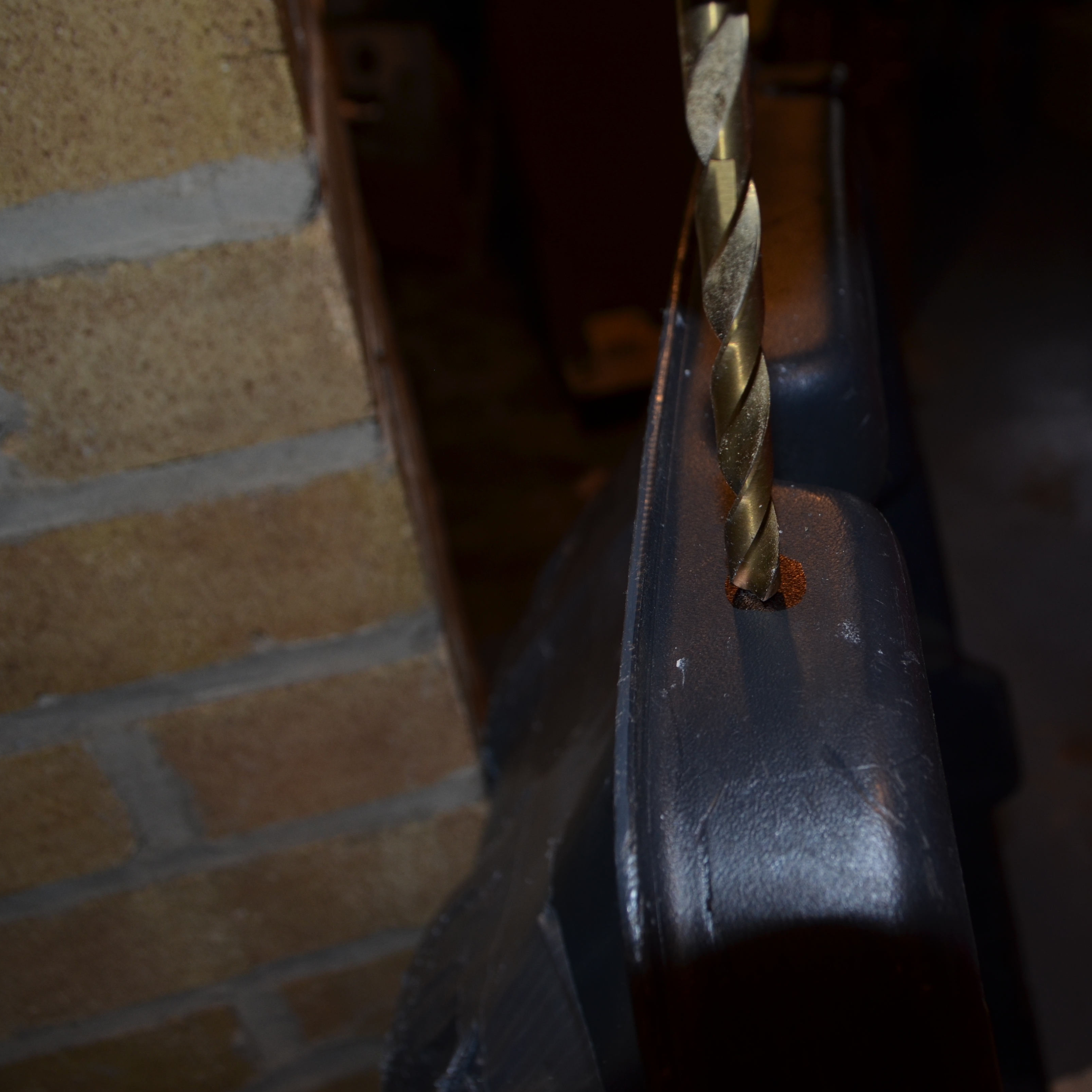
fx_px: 1249
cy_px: 552
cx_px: 786
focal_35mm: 35
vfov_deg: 47.2
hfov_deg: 45.9
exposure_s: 1/30
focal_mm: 18
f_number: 5.6
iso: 200
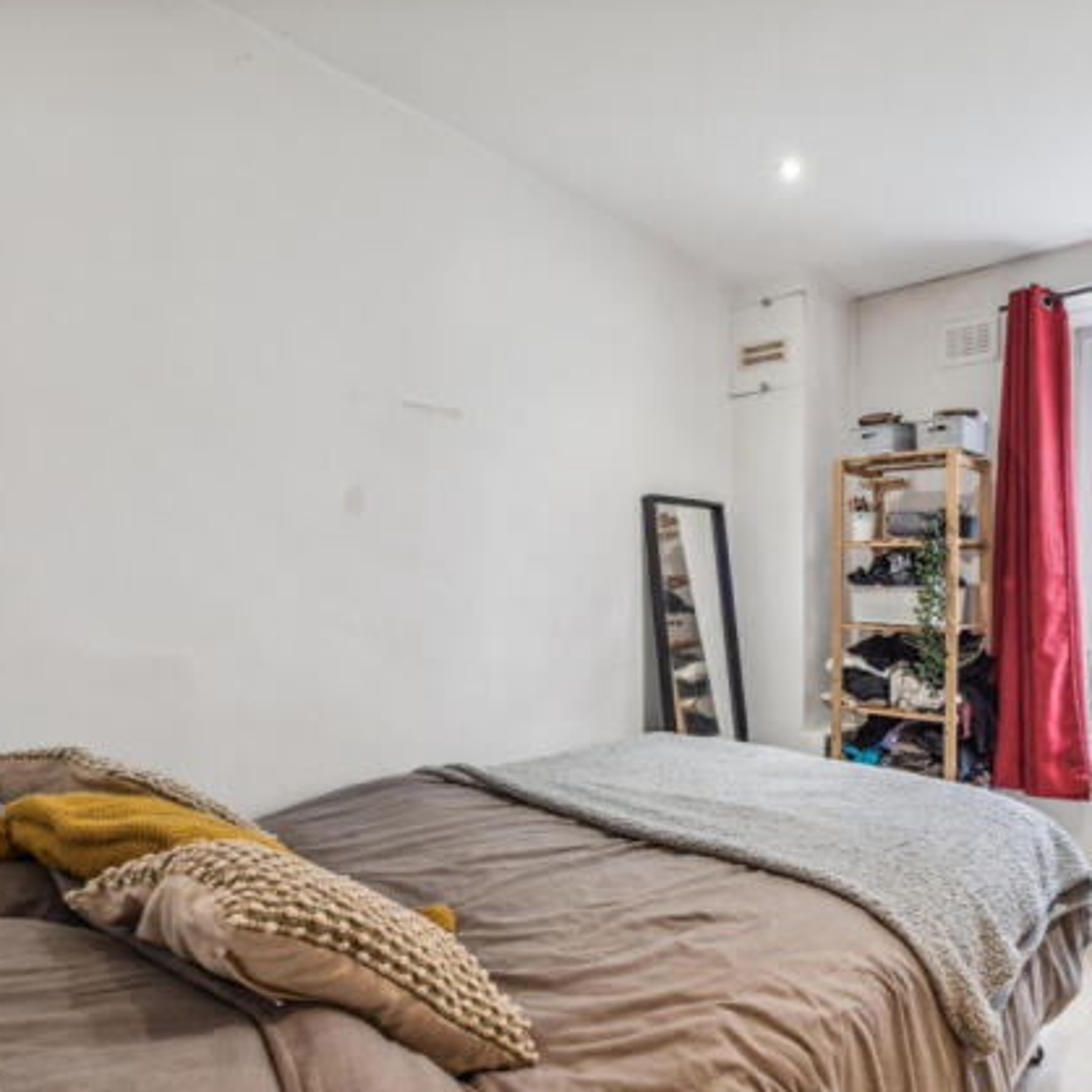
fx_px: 714
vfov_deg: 74.8
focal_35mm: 20
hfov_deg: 71.2
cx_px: 777
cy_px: 560
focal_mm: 10
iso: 640
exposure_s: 1/8
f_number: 8
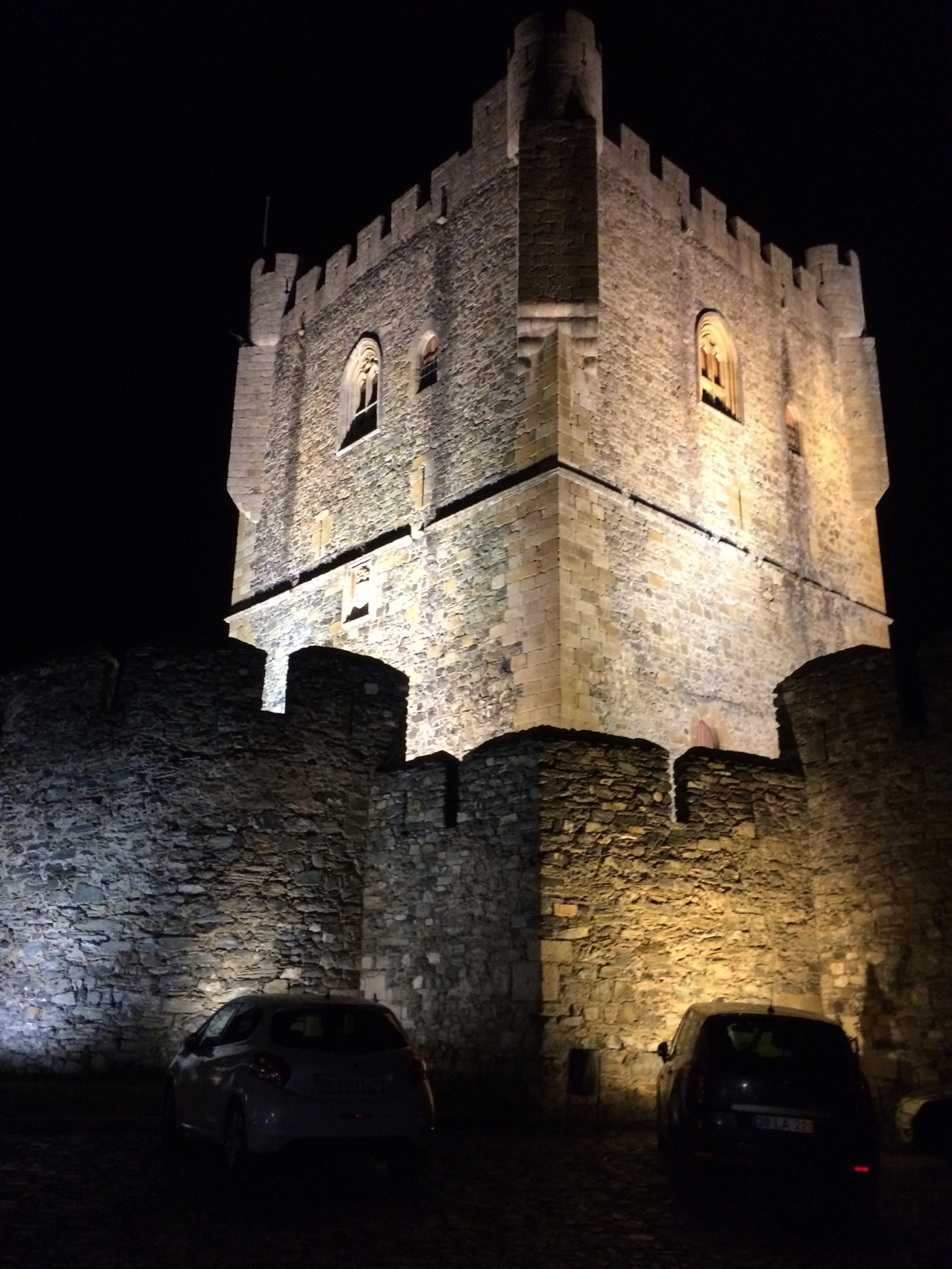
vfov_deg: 61.7
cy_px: 634
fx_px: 1063
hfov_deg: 48.2
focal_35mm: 29
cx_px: 476
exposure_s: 1/33
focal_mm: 4.15
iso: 320
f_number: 2.2
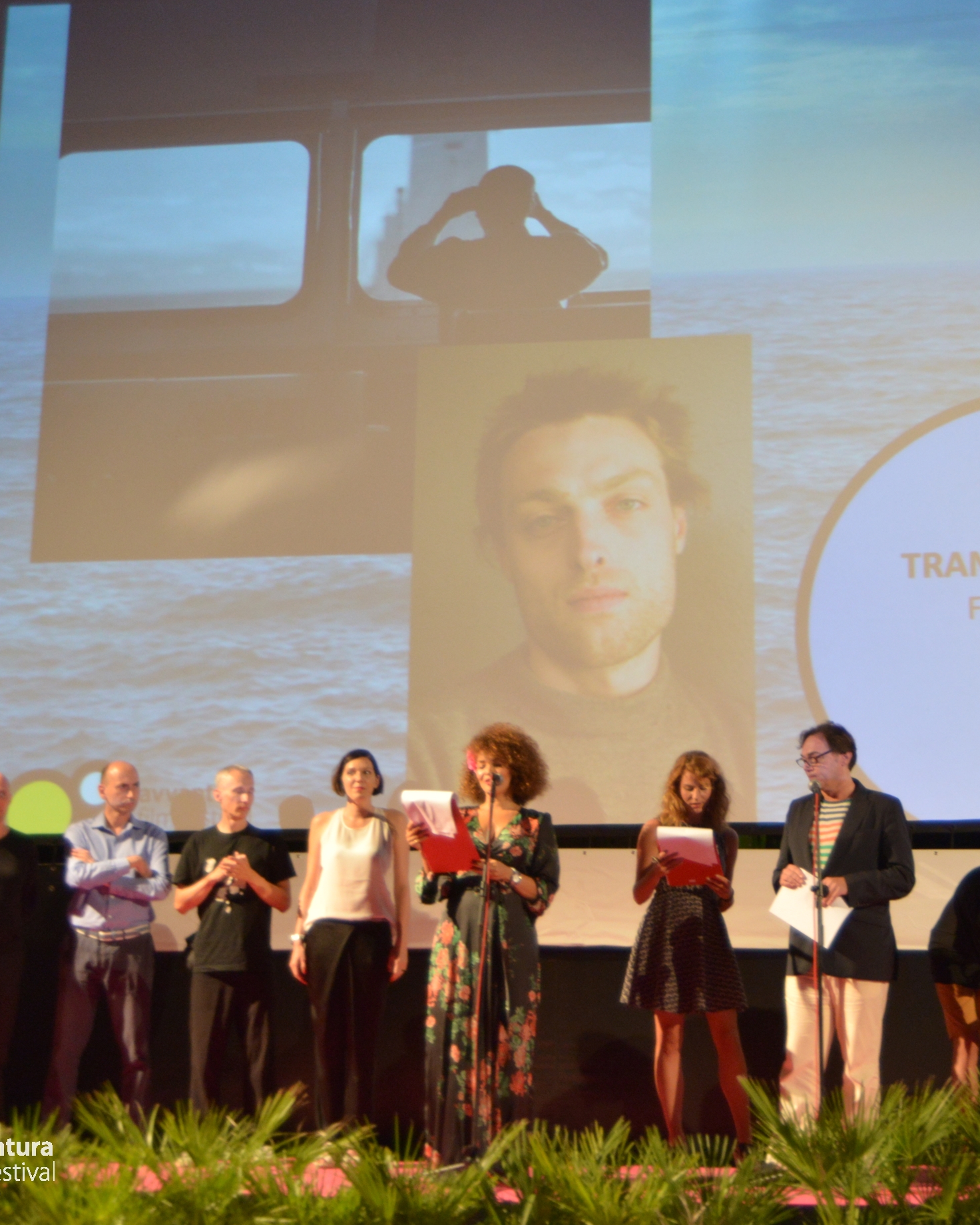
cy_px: 606
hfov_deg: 29.9
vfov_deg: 37.3
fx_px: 1813
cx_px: 701
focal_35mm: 50
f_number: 4
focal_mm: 35
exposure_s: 1/40
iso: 2000
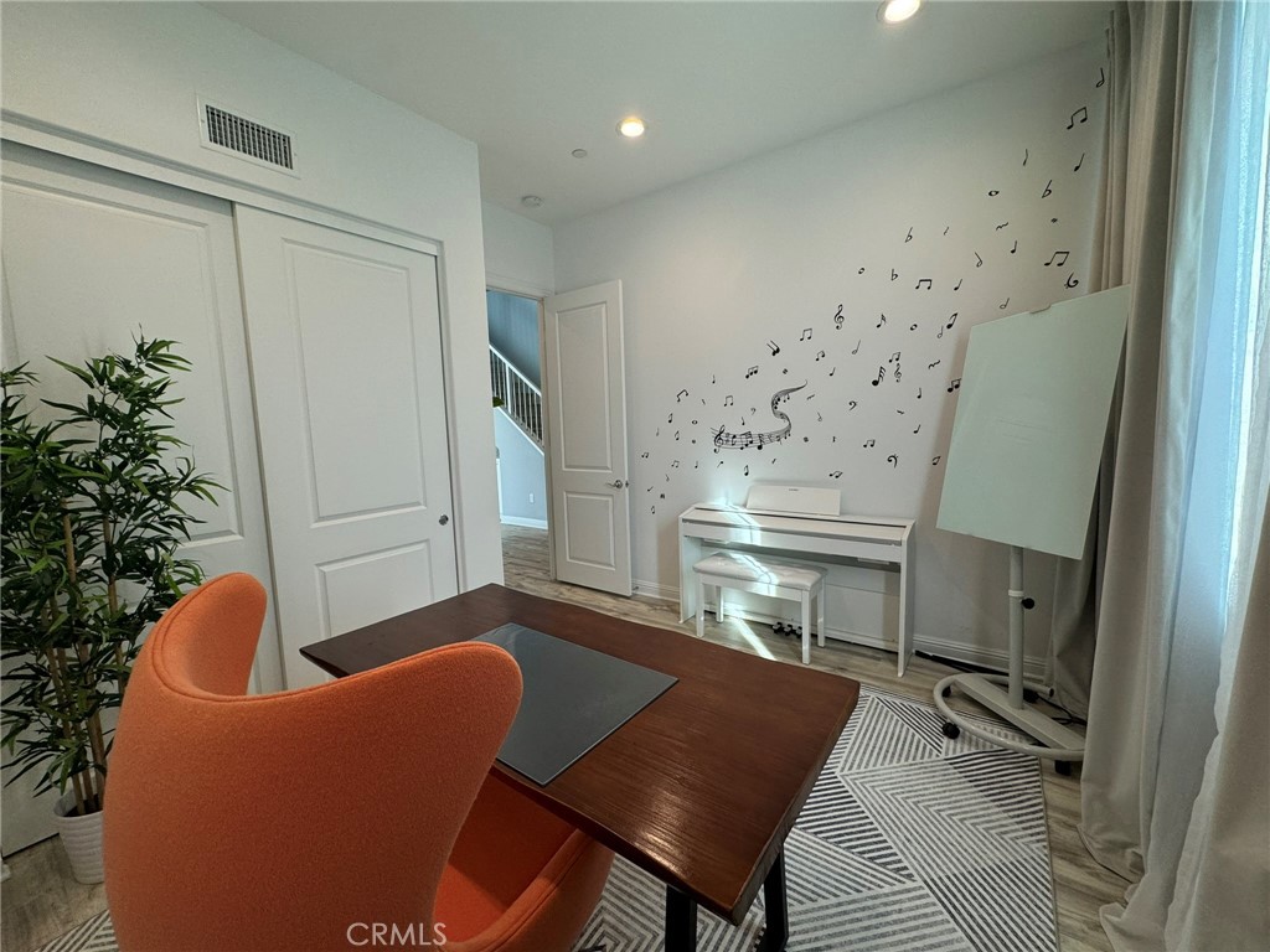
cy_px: 476
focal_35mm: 14
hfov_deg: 102.1
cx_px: 635
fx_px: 514
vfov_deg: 85.7
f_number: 2.2
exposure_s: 1/120
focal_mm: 2.22
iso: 160
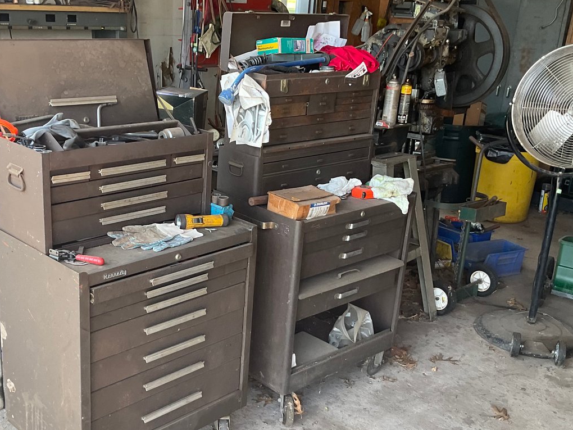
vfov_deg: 33.6
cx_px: 229
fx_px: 712
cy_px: 243
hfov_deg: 43.6
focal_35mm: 43
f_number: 1.8
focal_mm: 3
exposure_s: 1/120
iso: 32
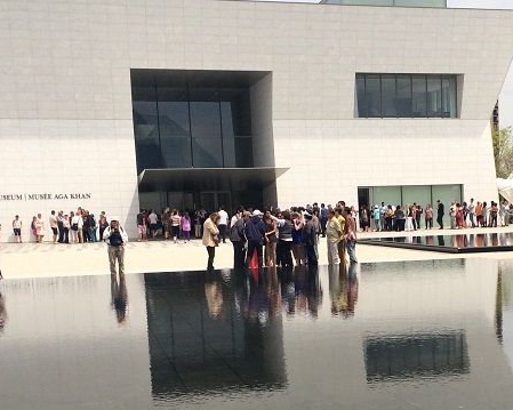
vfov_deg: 23.8
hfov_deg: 29.5
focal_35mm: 63
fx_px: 956
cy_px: 337
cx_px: 391
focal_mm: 4.15
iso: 40
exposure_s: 1/3165
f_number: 2.2
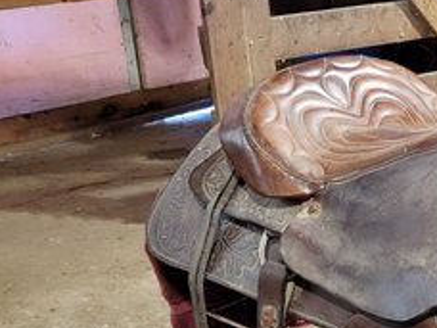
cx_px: 434
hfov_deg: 25.7
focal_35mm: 72
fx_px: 909
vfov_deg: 19.7
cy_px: 348
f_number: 1.8
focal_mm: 5.4
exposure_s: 1/30
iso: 640
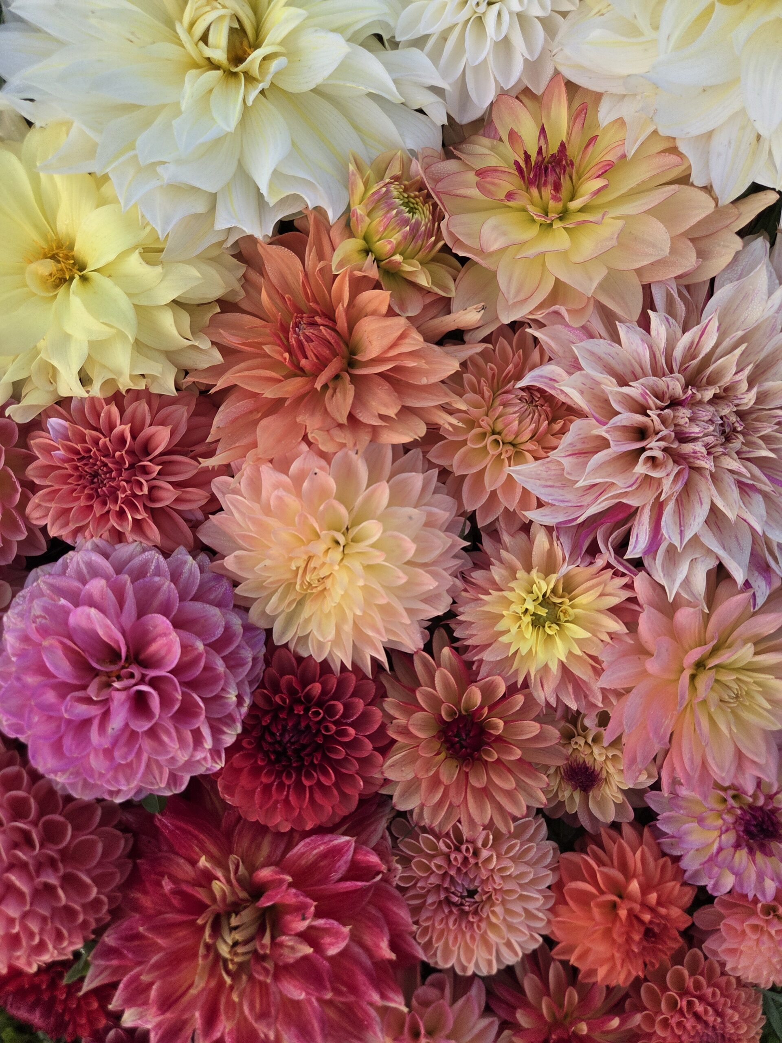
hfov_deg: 58.9
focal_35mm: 23
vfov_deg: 73.9
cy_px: 522
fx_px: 693
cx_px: 391
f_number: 1.8
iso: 50
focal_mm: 5.4
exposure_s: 1/359
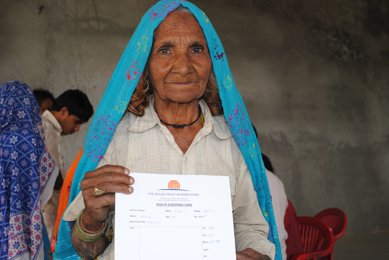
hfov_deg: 38.8
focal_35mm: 51
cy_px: 130
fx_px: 552
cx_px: 194
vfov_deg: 26.6
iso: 200
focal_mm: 34
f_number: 5
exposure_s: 1/60
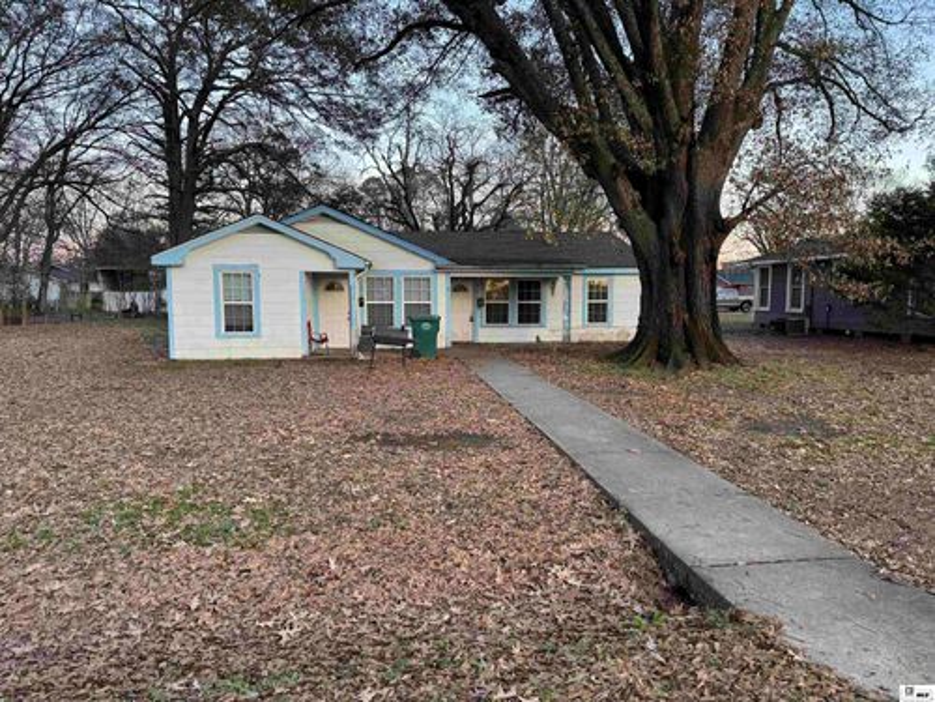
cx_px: 468
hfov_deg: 71.6
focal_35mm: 24
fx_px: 648
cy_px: 351
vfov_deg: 56.8
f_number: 1.78
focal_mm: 6.76
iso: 200
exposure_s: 1/121
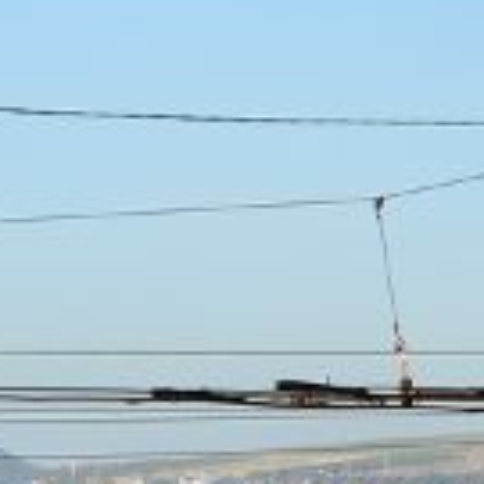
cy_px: 514
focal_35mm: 287
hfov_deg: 6.1
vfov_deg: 6.1
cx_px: -25
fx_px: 4540
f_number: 5.6
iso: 200
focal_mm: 38
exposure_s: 1/640
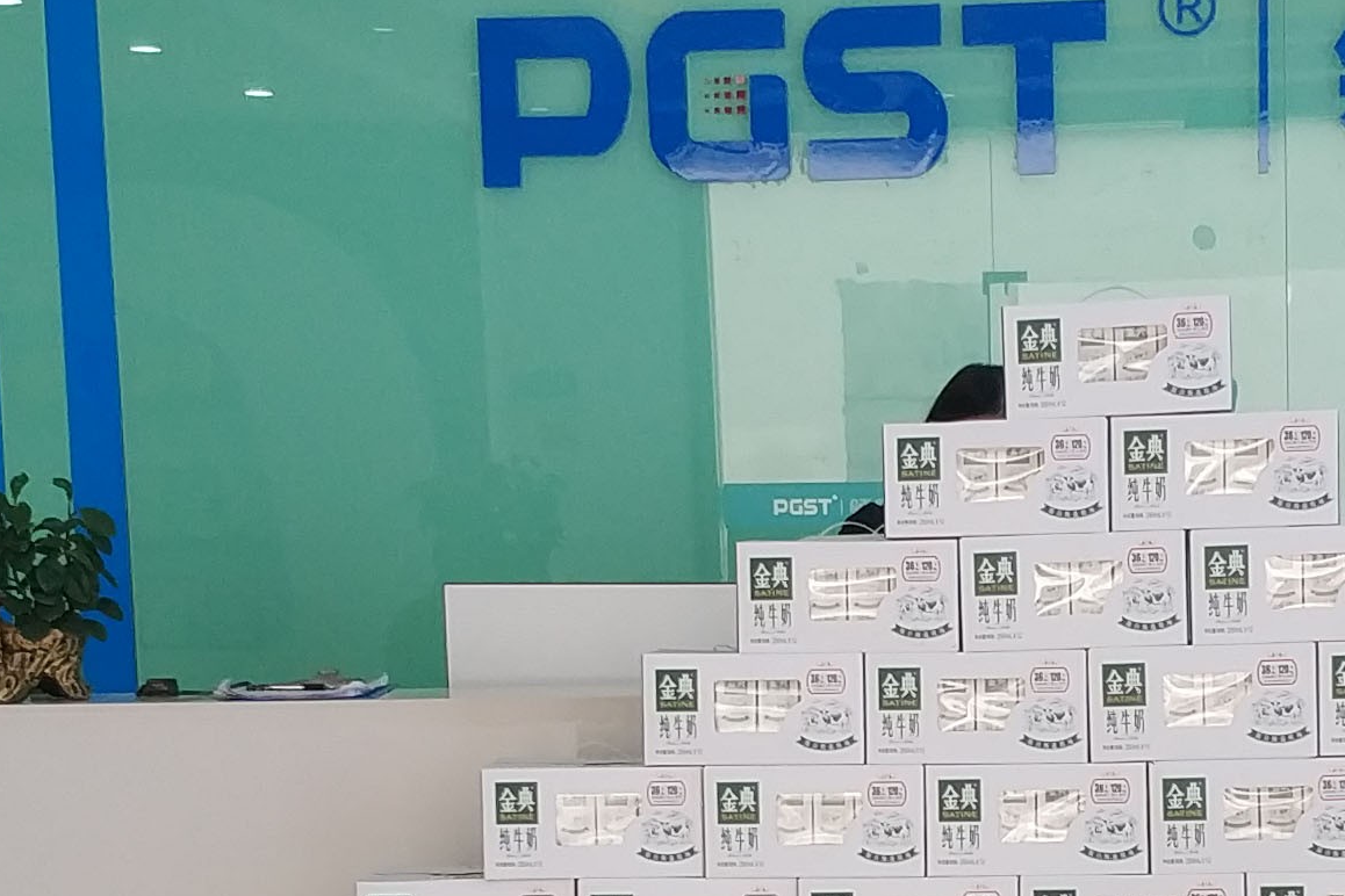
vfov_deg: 11.8
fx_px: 4296
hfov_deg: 17.8
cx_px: 825
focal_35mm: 115
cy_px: 843
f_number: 2
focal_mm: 4.5
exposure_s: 1/50
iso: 142
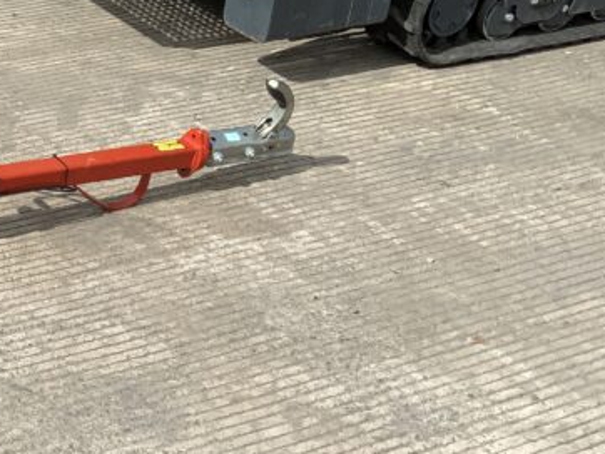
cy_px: 259
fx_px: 1434
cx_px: -212
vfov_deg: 18.0
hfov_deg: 21.3
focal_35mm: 82
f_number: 1.8
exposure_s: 1/2058
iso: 16
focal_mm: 3
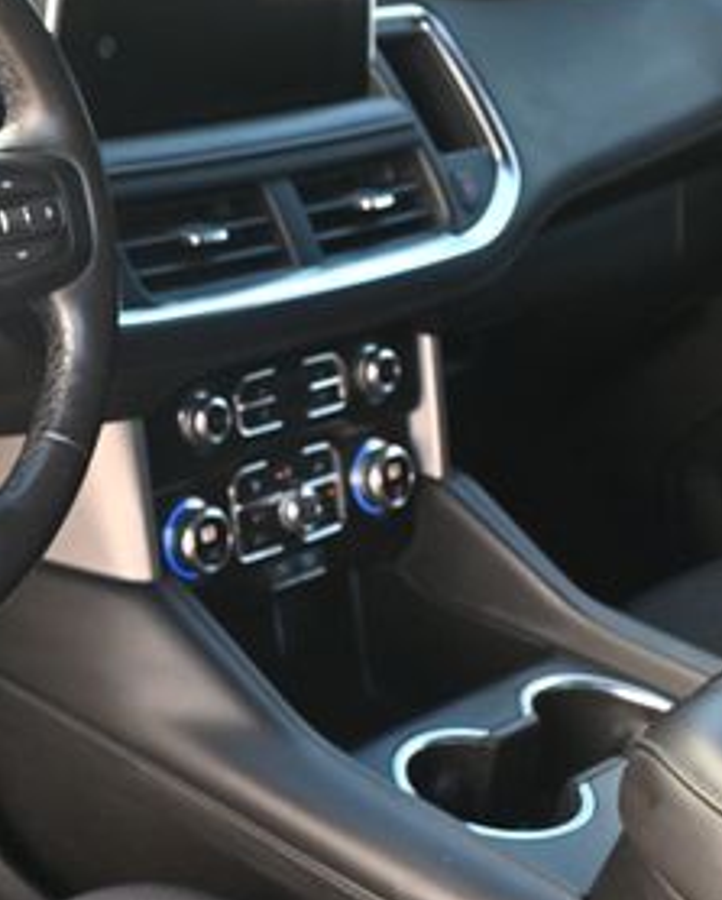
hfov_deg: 20.2
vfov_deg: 27.3
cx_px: -210
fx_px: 1854
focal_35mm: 70
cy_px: 463
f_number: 4
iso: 640
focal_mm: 21.5
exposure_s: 1/125
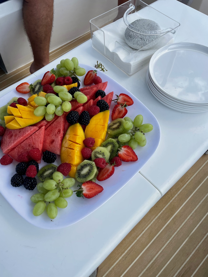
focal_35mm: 26
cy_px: 138
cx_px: 104
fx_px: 208
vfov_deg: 67.3
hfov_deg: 53.1
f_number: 1.6
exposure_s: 1/2304
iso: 32
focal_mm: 4.2
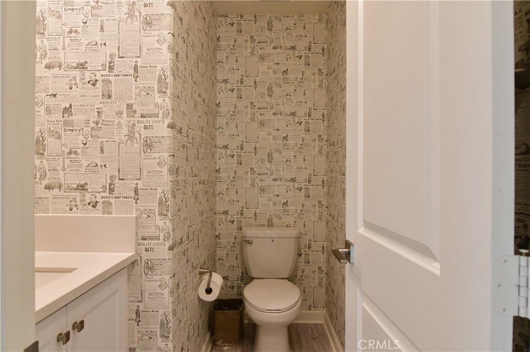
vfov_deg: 59.4
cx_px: 265
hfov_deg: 81.2
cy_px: 176
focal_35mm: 21
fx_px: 309
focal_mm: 14
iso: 1000
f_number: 9
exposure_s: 1/50
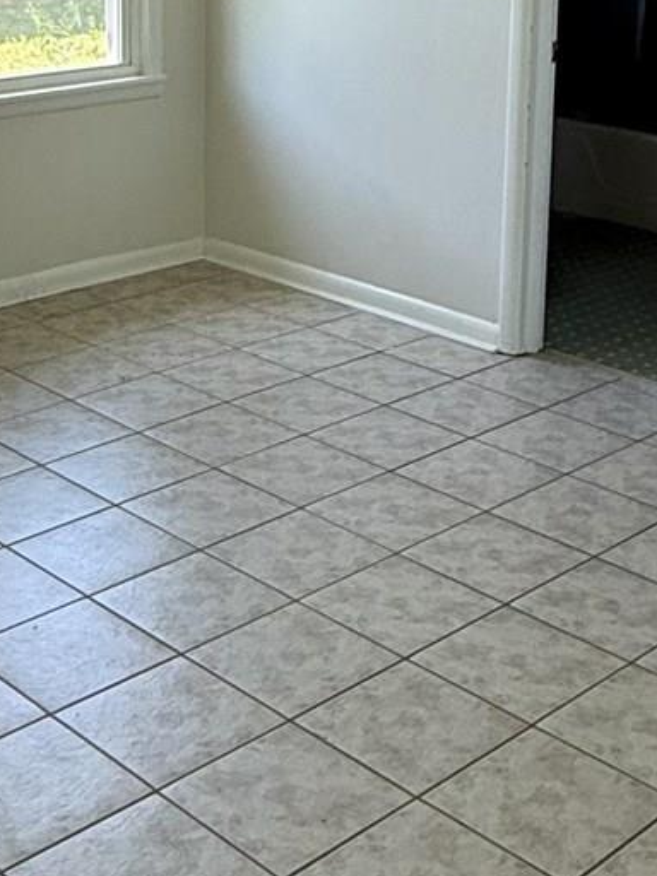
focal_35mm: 63
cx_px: 289
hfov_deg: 23.3
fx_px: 1594
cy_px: 149
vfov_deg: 29.9
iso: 100
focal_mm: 2.22
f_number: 2.2
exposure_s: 1/99
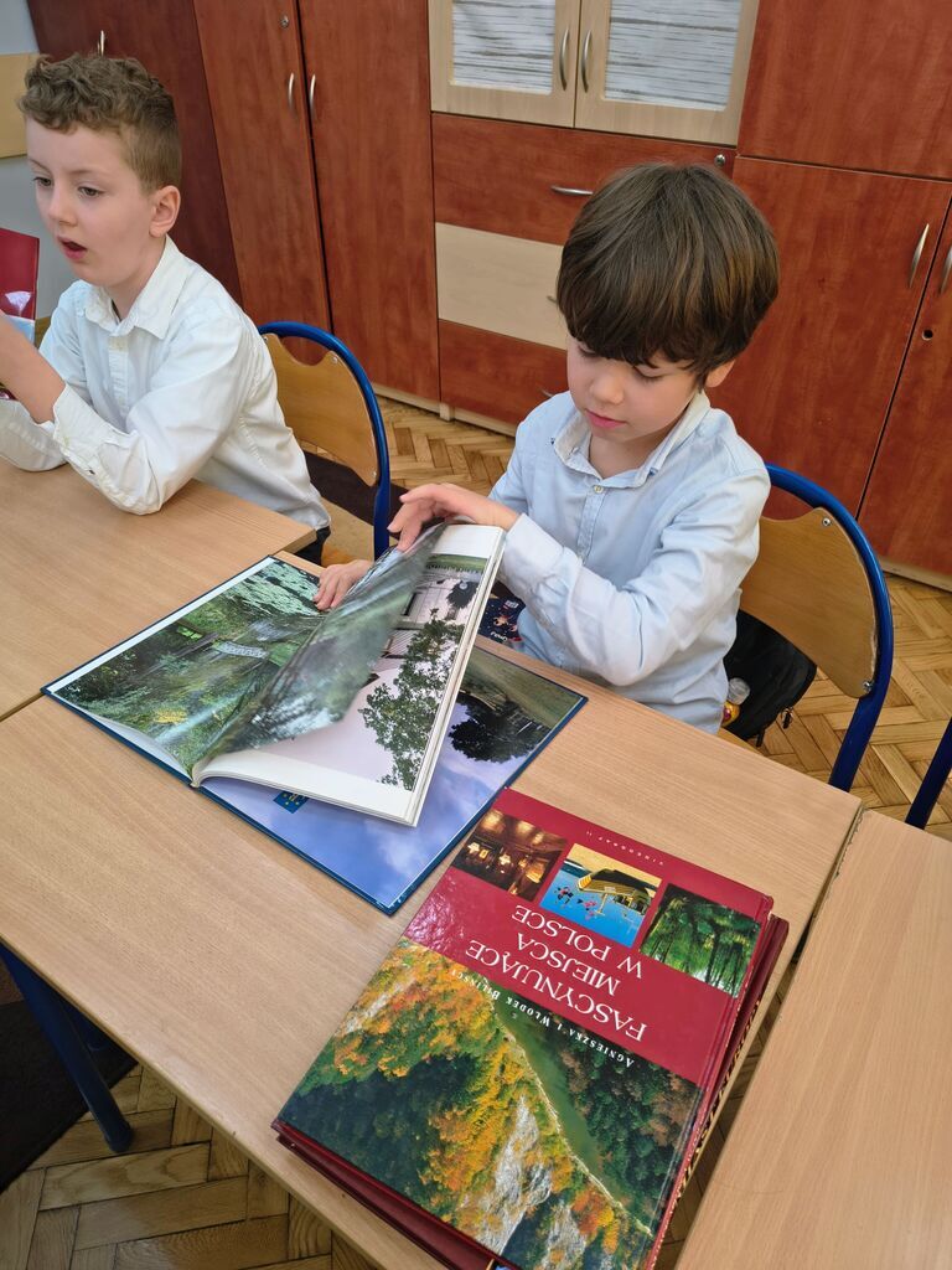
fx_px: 843
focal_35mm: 23
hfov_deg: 58.9
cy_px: 635
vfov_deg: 73.9
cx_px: 476
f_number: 1.8
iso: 221
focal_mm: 5.56
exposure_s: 1/100
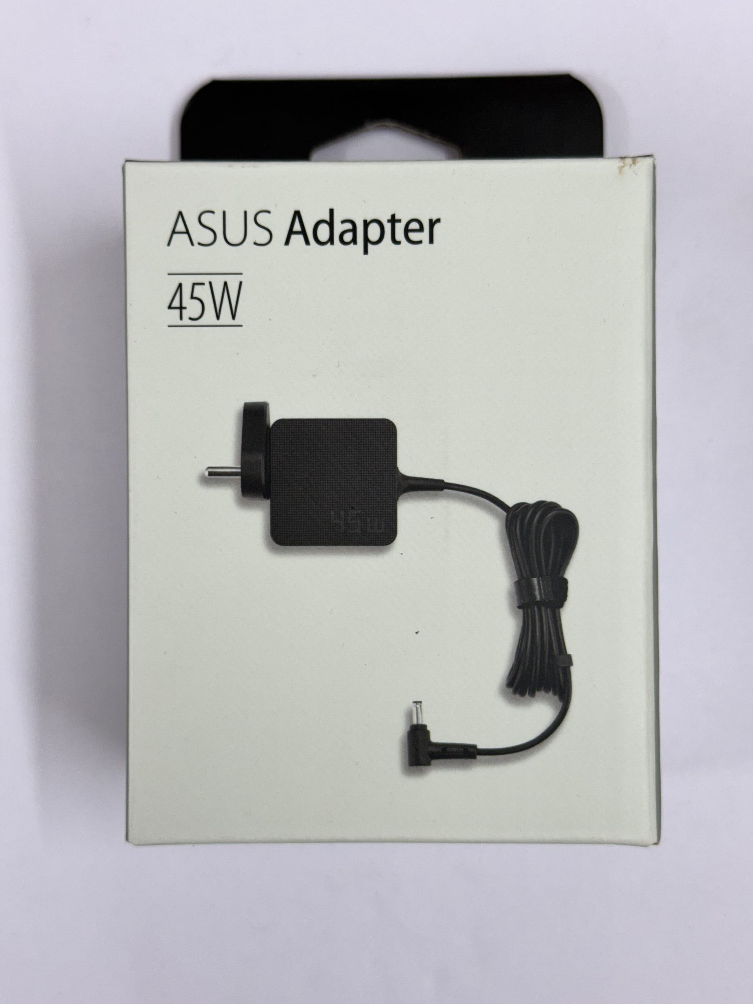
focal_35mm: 48
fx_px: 1392
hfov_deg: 30.3
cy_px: 502
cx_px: 376
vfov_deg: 39.7
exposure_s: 1/100
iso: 64
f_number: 1.78
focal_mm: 6.76
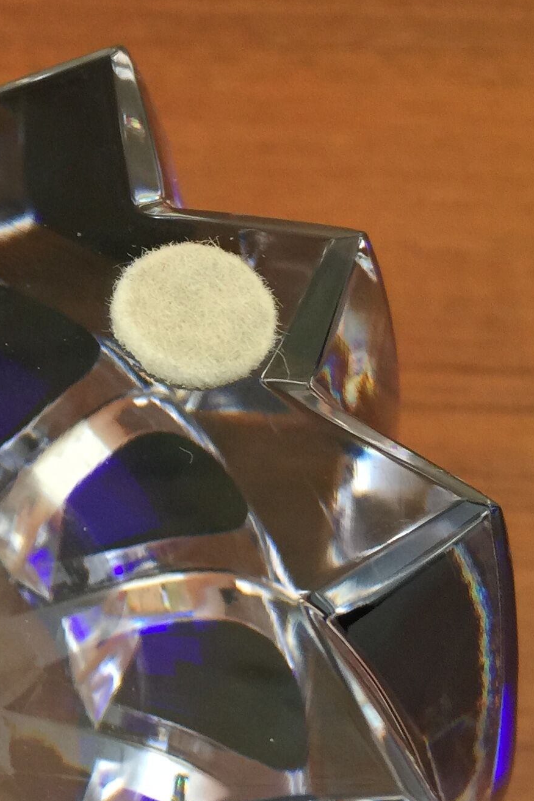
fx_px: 1669
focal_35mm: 75
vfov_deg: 26.9
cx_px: -197
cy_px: 492
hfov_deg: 16.9
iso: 50
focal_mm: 4.15
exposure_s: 1/17
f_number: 2.2
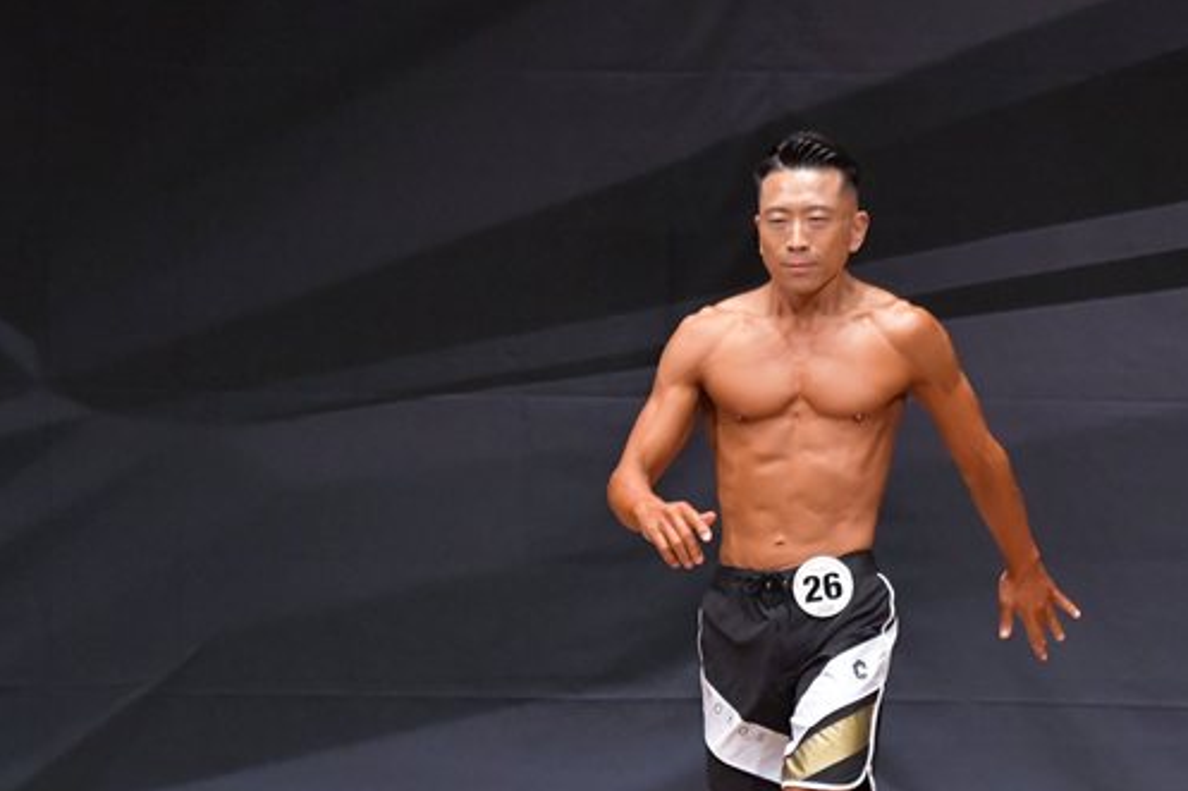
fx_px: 14646
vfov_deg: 3.1
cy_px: 569
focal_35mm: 444
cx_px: 807
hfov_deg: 4.6
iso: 6400
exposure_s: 1/400
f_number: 5.6
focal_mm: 190
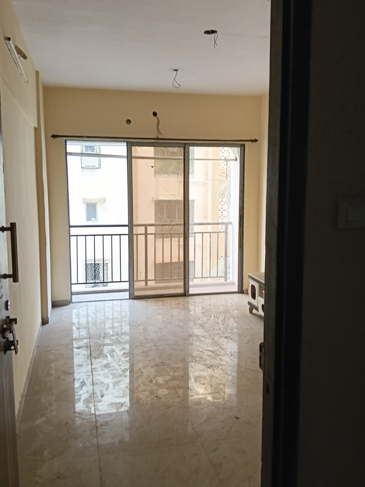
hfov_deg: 45.4
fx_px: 436
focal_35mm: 31
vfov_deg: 58.3
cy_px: 240
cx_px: 184
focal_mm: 3.98
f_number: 1.8
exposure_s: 1/33.3
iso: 100
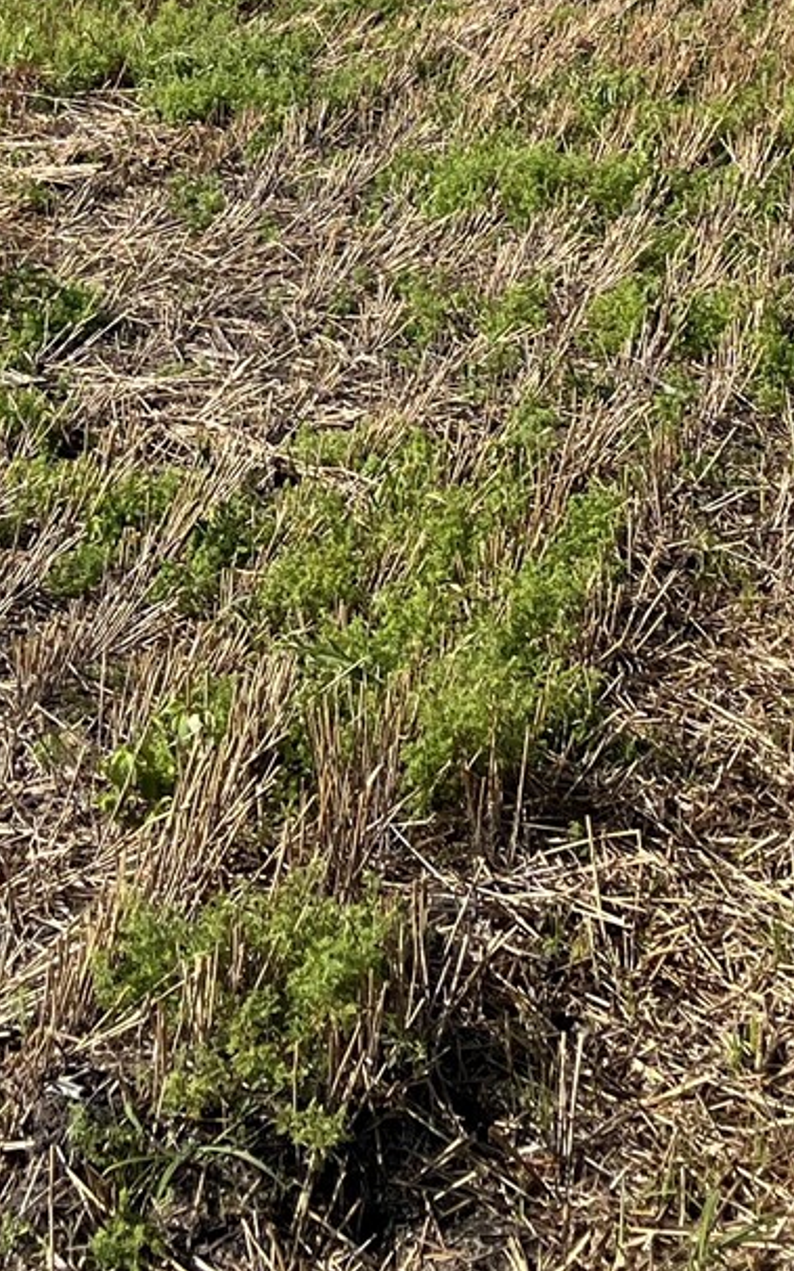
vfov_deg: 20.9
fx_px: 3222
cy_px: -226
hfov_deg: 14.0
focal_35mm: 93
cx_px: 321
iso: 50
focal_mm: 5.1
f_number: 1.6
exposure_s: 1/4149
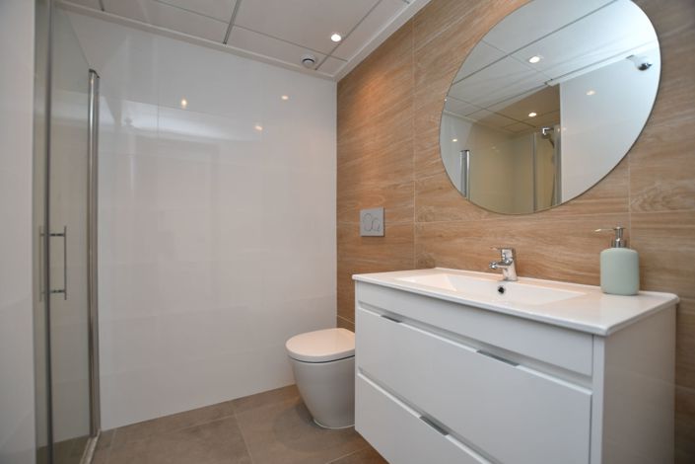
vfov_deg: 77.3
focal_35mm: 15
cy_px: 232
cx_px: 348
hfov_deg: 100.4
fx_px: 290
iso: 200
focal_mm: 10
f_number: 3.5
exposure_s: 1/80
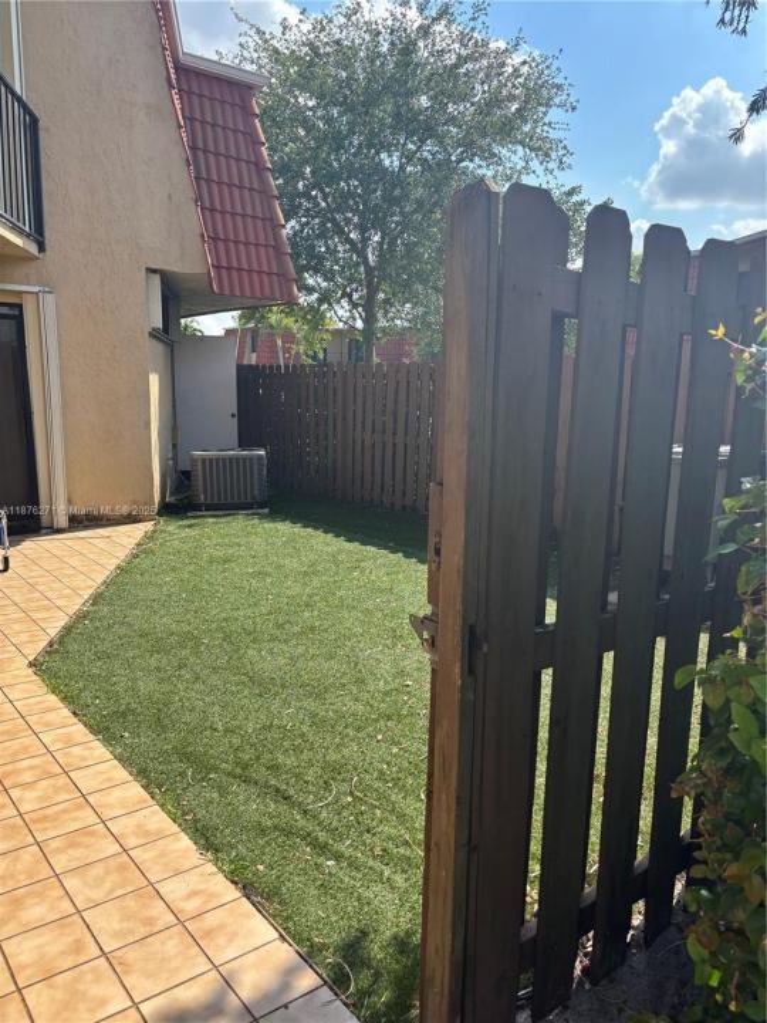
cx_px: 384
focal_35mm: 26
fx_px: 768
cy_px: 512
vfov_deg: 67.3
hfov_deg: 53.1
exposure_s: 1/1344
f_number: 1.6
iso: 50
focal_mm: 5.96
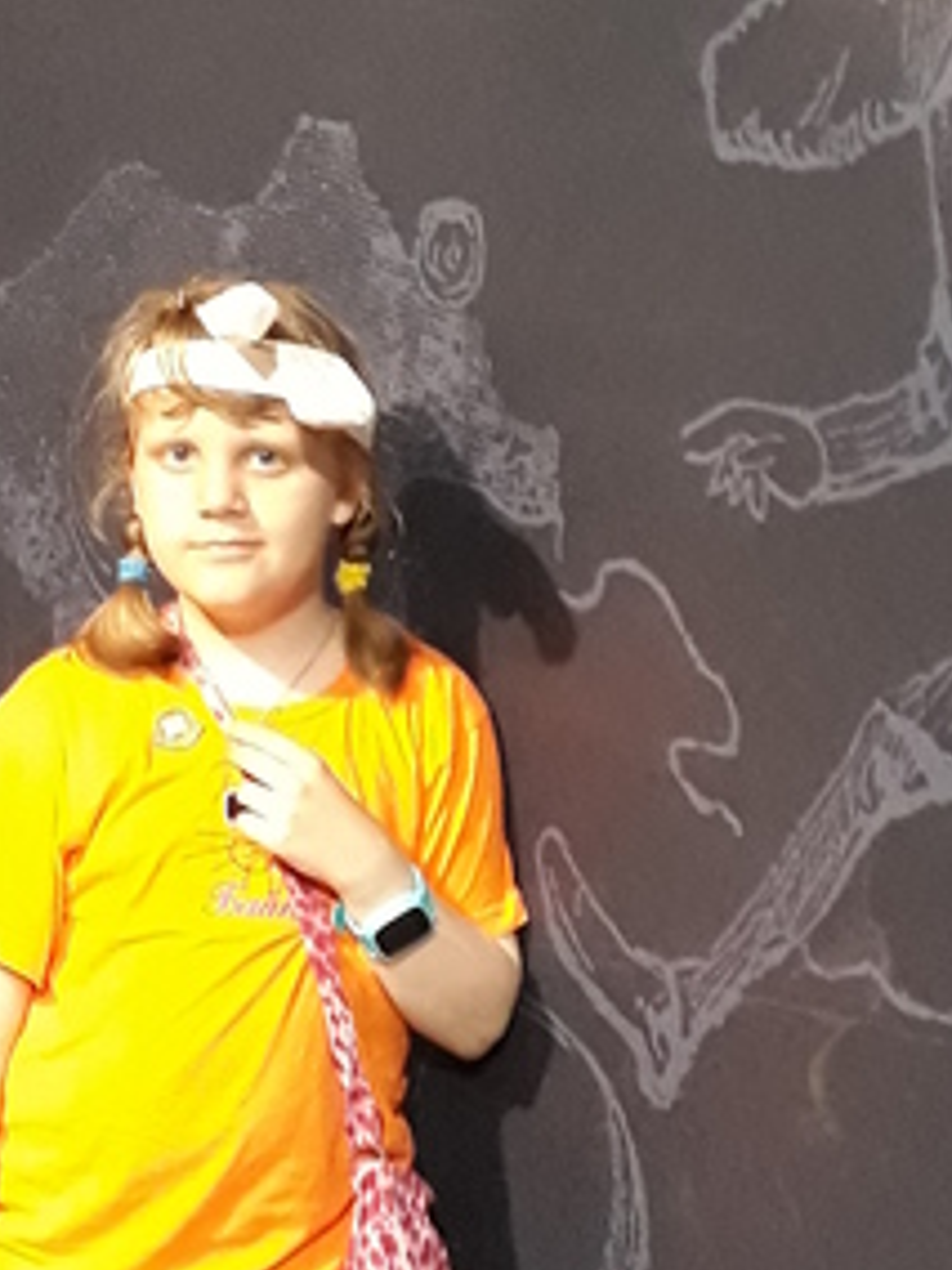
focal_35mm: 76
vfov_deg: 25.7
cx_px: 778
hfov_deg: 19.2
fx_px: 2787
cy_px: 639
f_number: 1.7
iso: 500
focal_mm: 3.71
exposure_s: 1/20
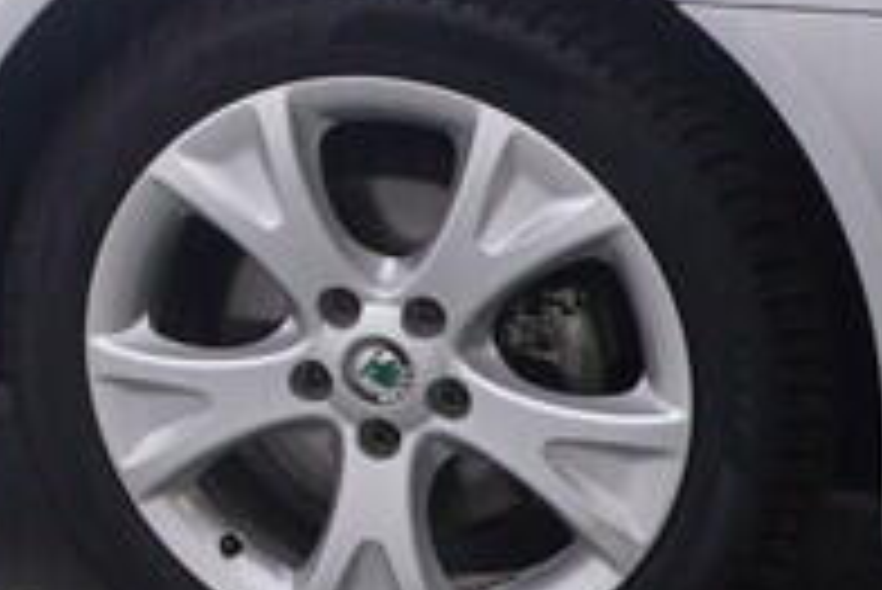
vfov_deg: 8.1
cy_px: -279
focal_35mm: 166
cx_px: -1004
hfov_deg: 11.0
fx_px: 4062
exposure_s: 1/80
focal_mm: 15
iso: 200
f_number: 5
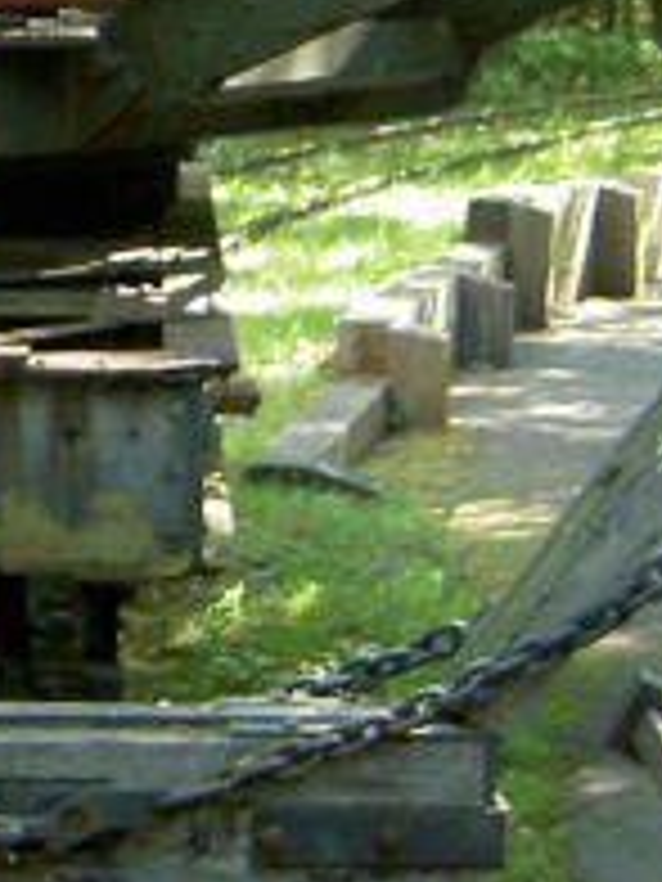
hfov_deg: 9.1
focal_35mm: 159
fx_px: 4054
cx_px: -369
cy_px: 256
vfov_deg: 12.4
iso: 100
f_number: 2.8
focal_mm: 8
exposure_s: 1/20
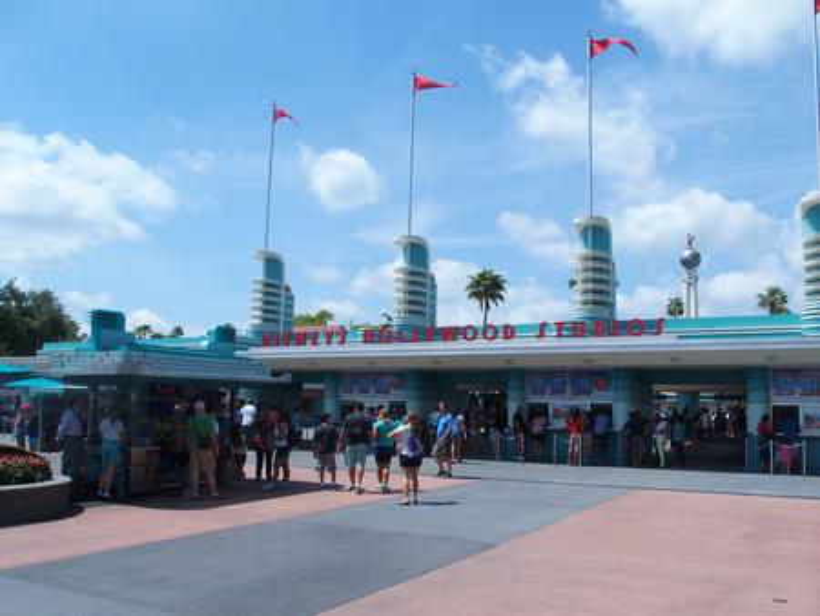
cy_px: 308
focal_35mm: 28
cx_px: 410
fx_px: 664
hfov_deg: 63.4
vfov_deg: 49.8
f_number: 4.5
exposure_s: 1/1000
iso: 100
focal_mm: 6
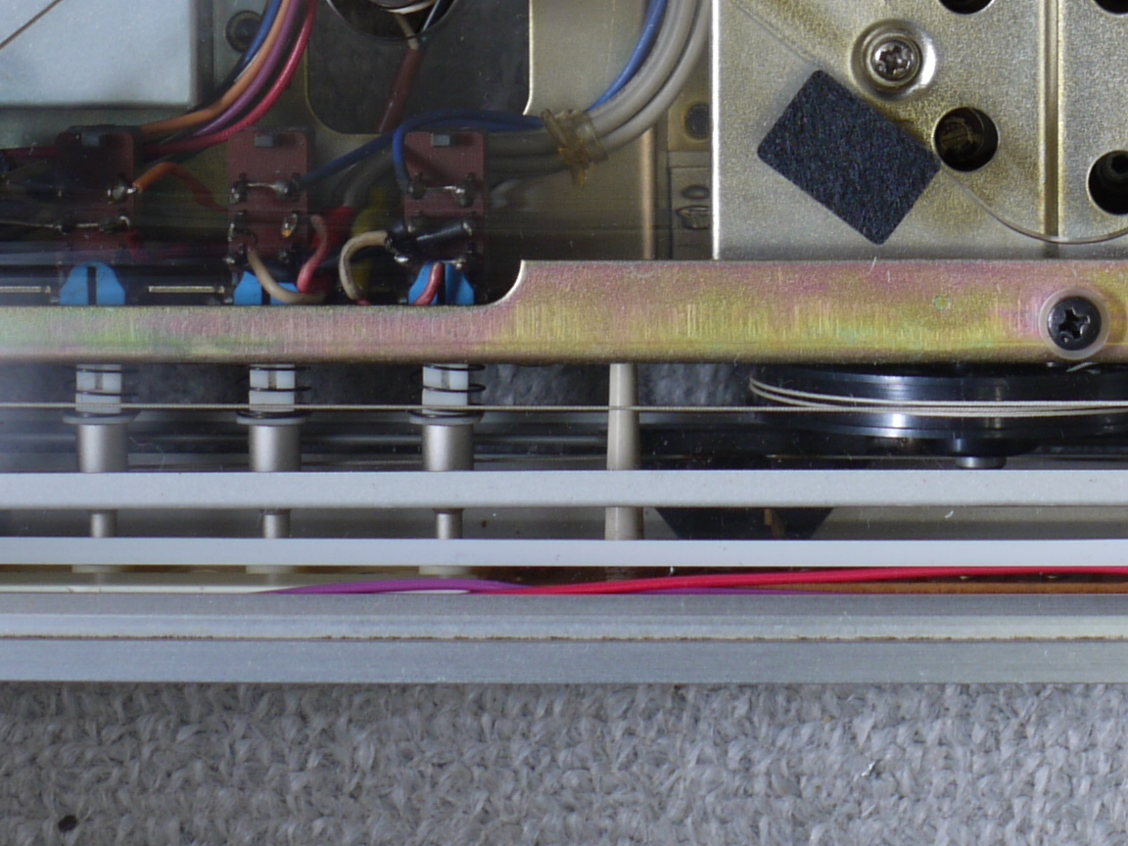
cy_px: -555
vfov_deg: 5.6
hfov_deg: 7.4
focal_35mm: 264
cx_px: 1339
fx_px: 8603
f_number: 5.6
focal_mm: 38
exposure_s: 1/6
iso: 100
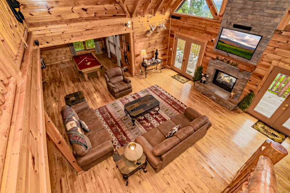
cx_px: 145
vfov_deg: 73.7
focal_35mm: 16
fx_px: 129
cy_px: 96
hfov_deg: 96.7
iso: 800
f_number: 7.1
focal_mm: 16
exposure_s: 1/125
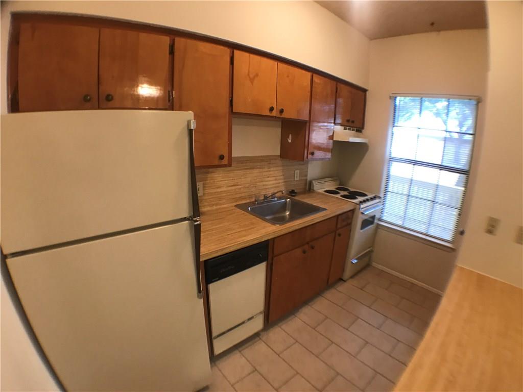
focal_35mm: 28
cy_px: 196
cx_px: 262
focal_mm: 3.99
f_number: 1.8
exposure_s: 1/20
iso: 40
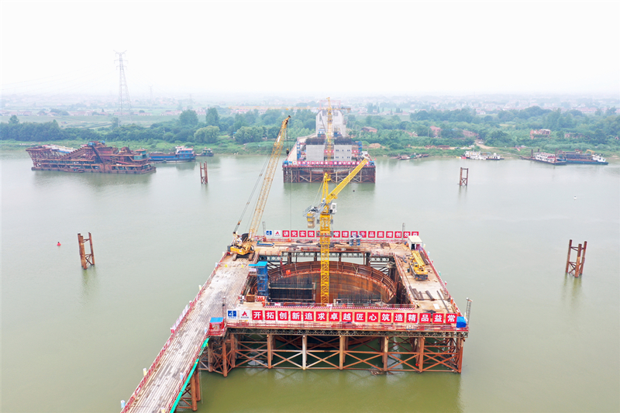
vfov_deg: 46.4
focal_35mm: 28
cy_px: 206
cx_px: 310
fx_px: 482
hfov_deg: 65.5
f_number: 5
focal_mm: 10.26
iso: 100
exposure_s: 1/240
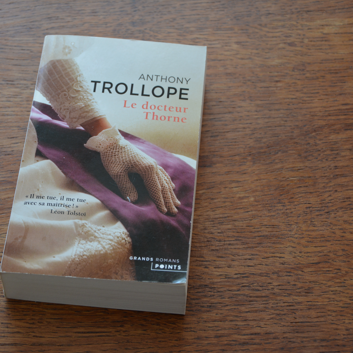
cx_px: 142
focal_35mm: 96
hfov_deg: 18.1
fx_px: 1108
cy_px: 176
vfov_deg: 18.1
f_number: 5
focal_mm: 50
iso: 400
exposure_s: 1/80
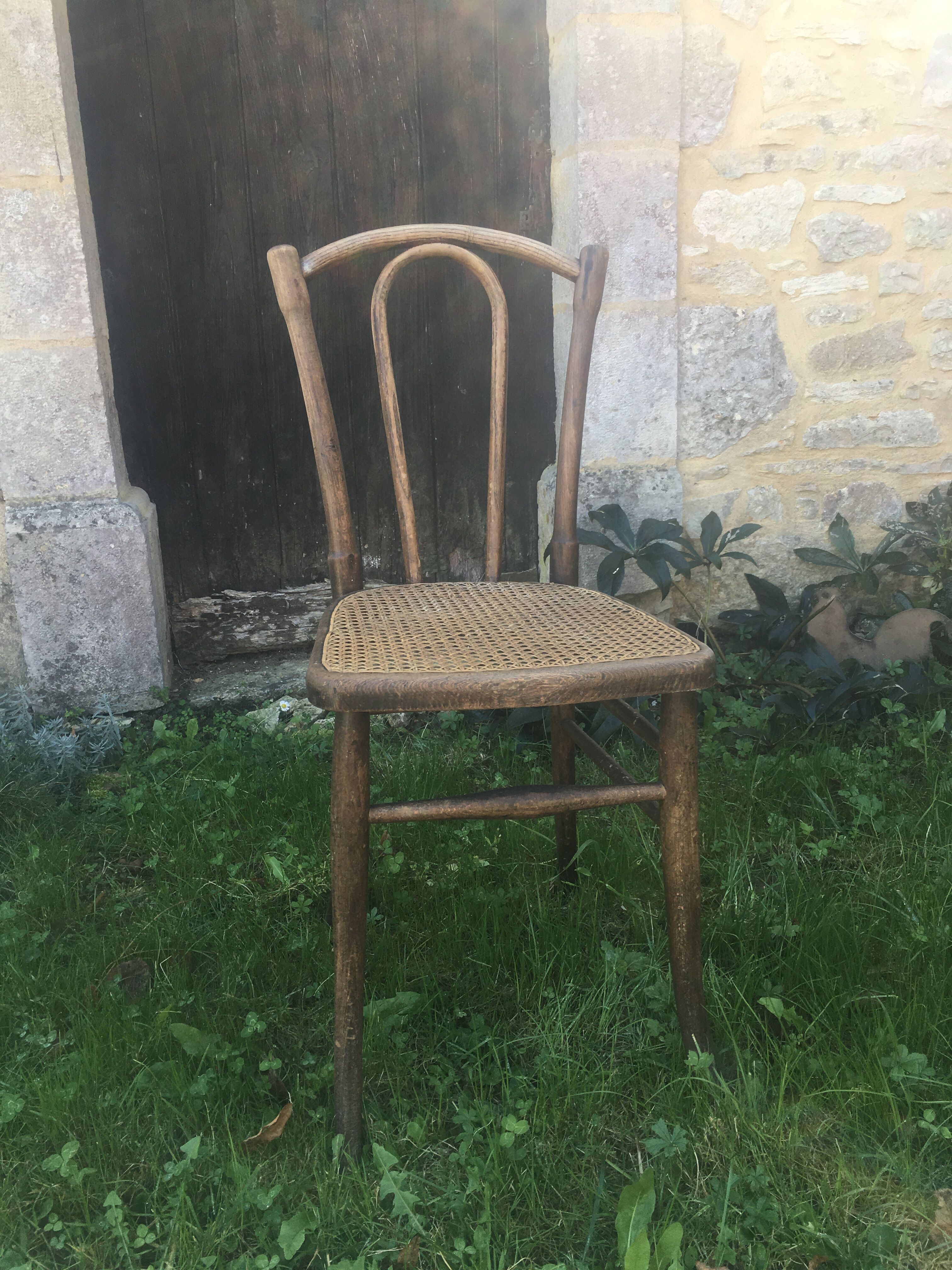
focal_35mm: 29
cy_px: 635
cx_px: 476
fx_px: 1063
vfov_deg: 61.7
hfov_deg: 48.2
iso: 25
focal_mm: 4.15
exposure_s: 1/100
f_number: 2.2
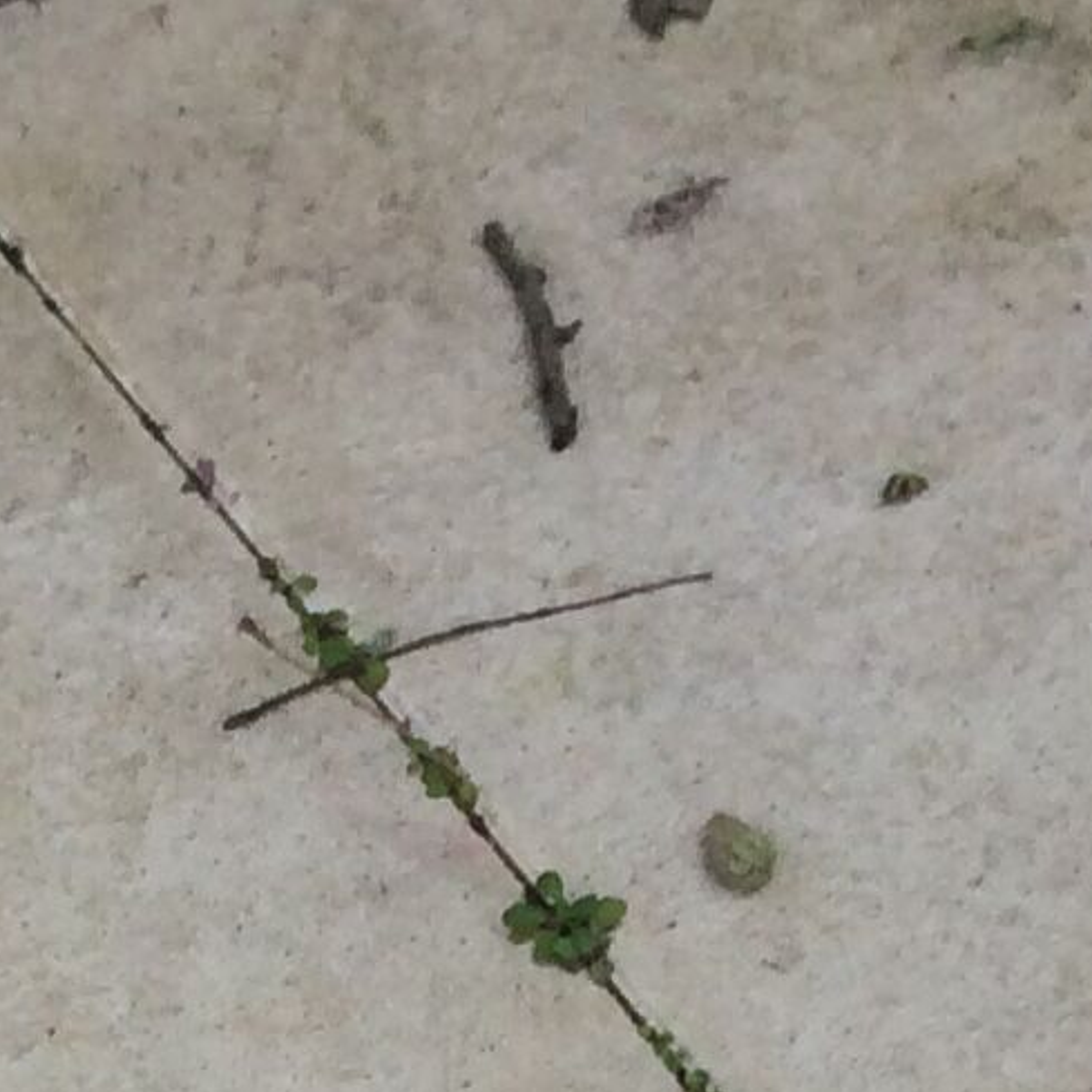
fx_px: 6103
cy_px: 3071
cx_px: 107
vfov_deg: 8.7
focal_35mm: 171
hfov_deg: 10.2
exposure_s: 1/494
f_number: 2.2
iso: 32
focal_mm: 4.15
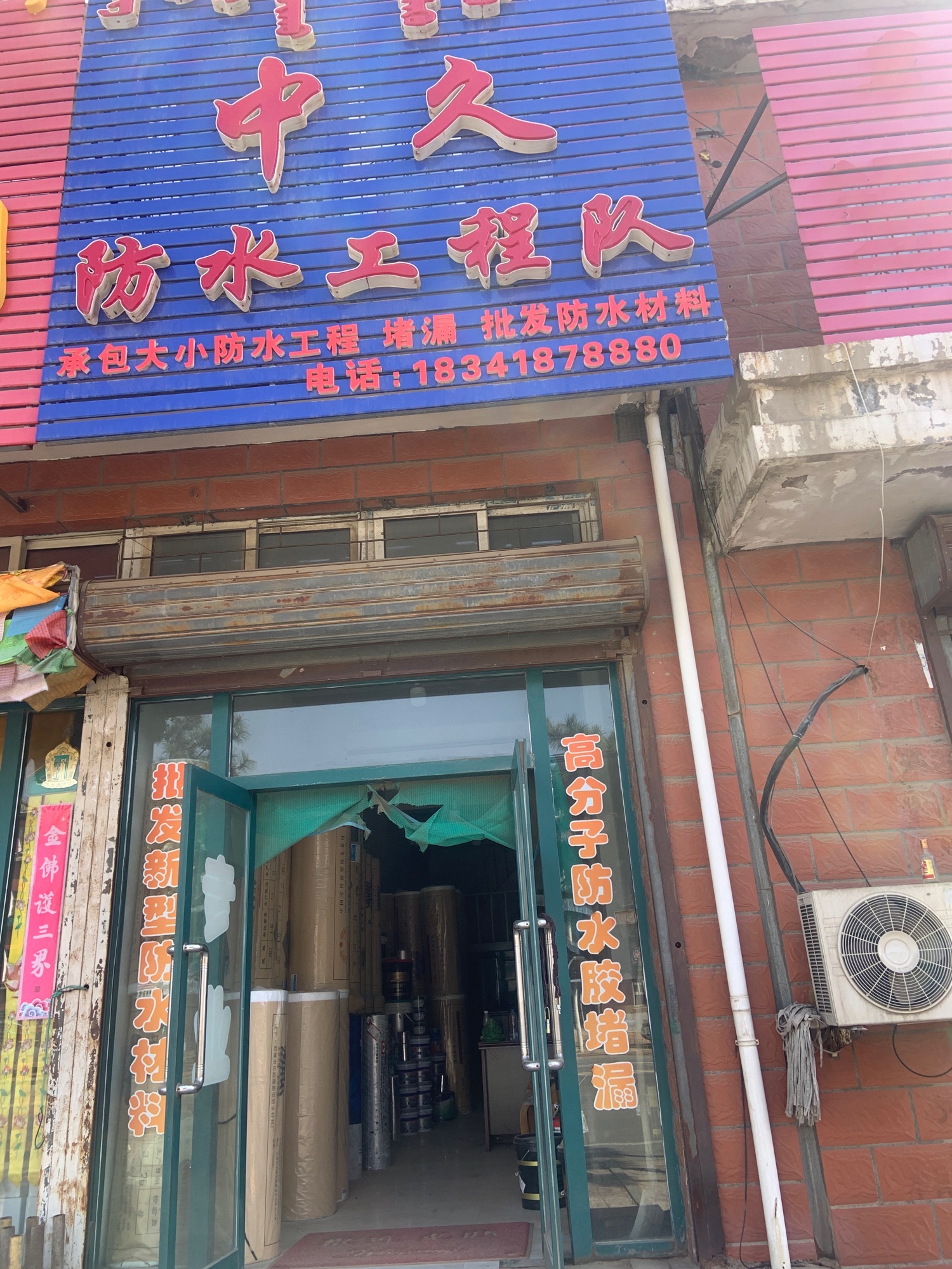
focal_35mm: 26
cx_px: 476
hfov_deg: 53.1
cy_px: 634
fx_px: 953
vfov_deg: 67.3
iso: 25
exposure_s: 1/259
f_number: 1.8
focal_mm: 4.25
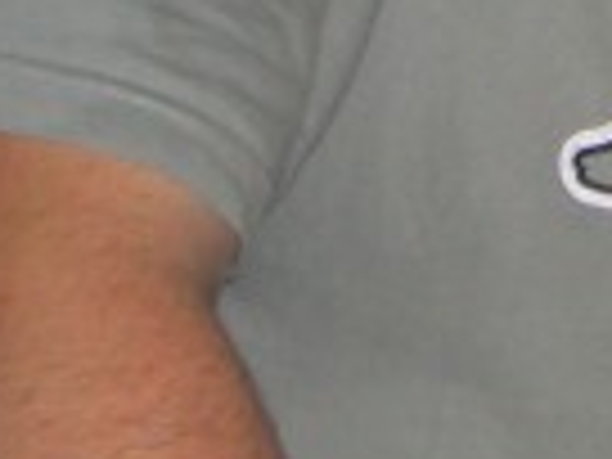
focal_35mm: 336
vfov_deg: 4.4
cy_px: -432
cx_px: 1629
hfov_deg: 5.6
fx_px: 5940
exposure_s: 1/60
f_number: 3.6
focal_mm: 11.8
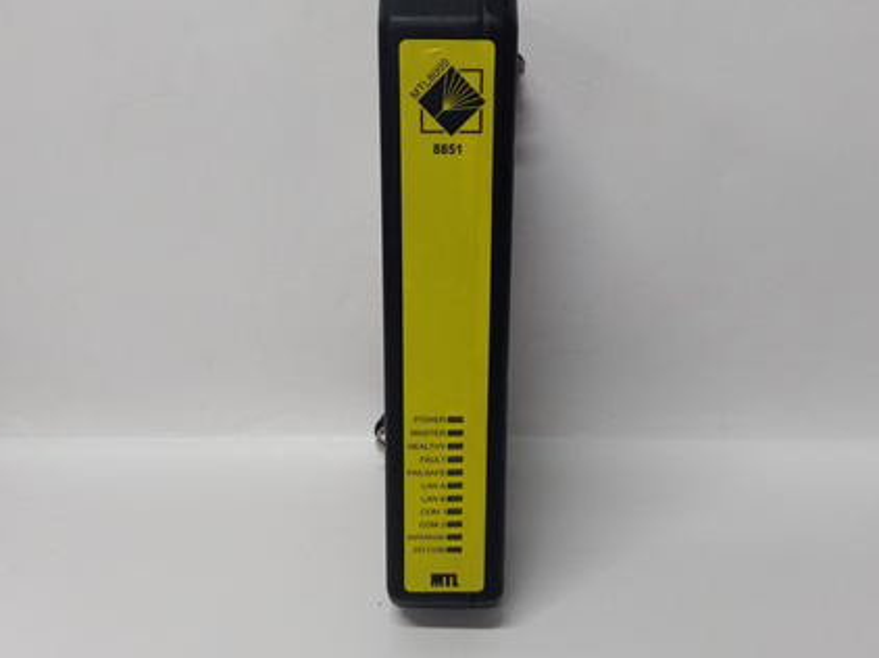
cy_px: 284
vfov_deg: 44.0
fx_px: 812
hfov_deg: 56.8
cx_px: 454
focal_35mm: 32
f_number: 2
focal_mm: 3.79
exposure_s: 1/33
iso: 157
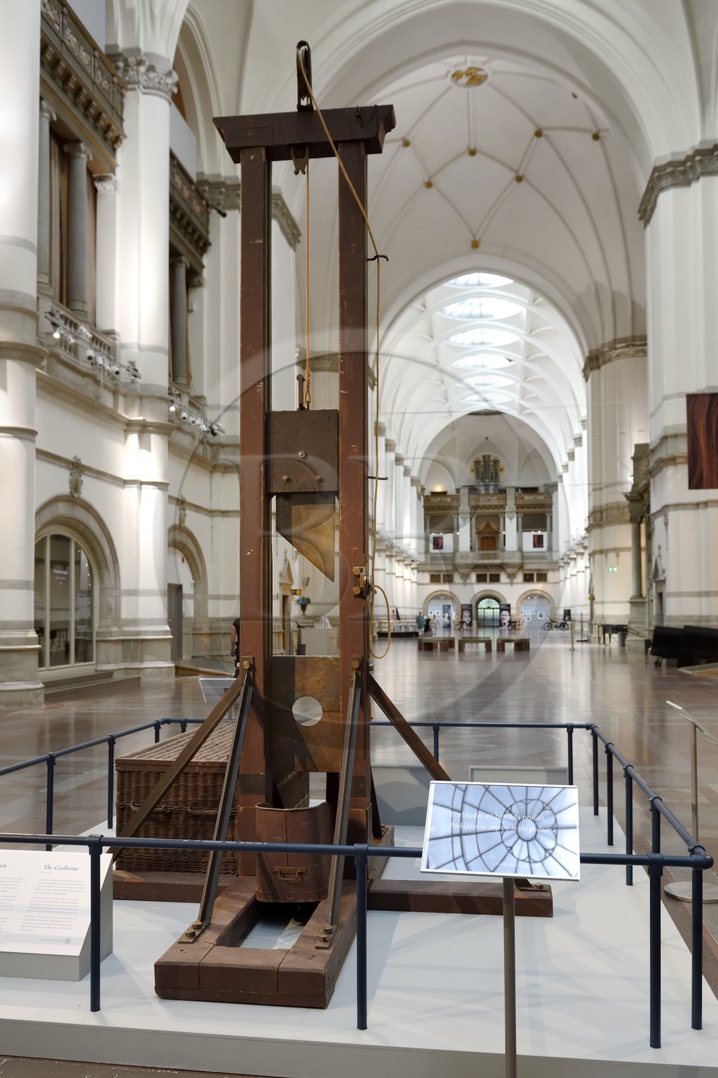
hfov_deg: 44.9
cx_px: 359
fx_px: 868
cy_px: 539
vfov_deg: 63.7
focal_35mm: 29
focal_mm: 29
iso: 800
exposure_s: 1/60
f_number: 4
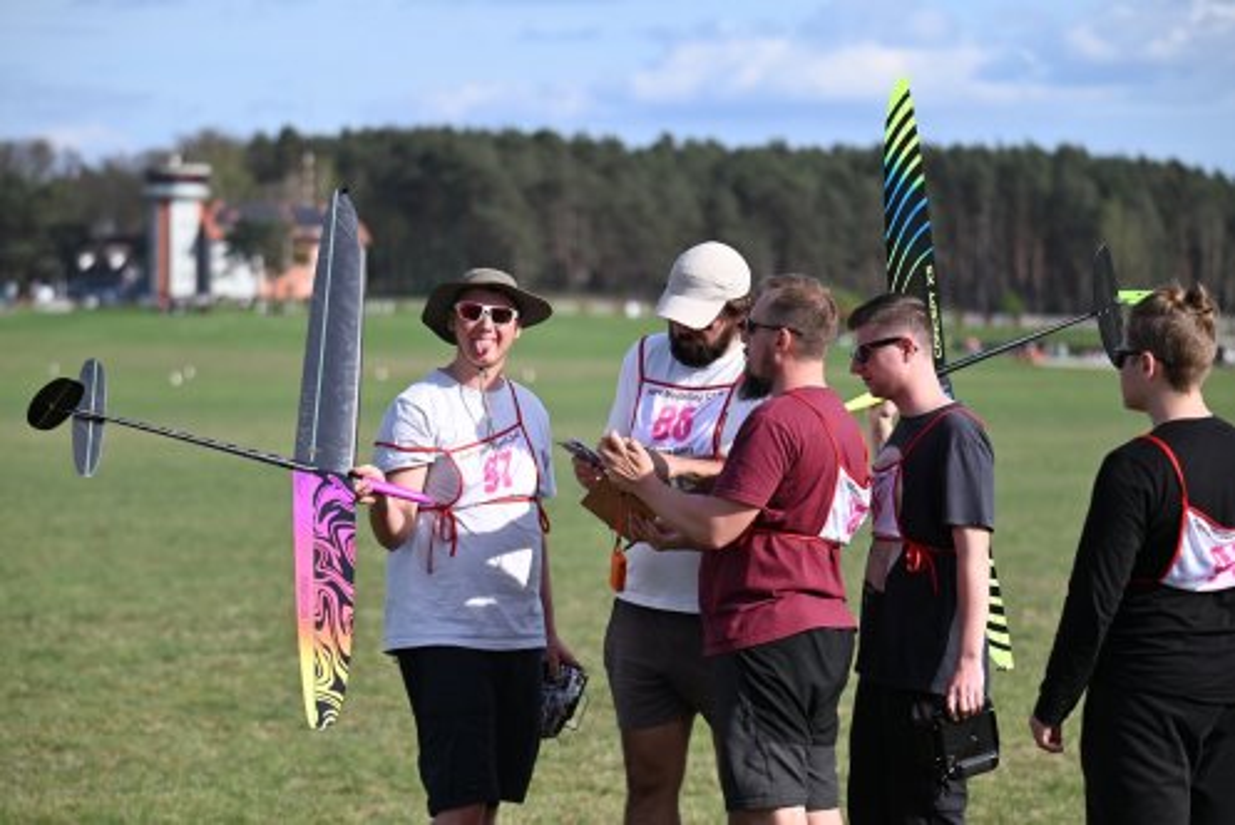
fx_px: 6178
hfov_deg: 11.4
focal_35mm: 180
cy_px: 412
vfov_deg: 7.6
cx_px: 618
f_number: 5.3
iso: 320
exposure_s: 1/1600
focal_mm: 180
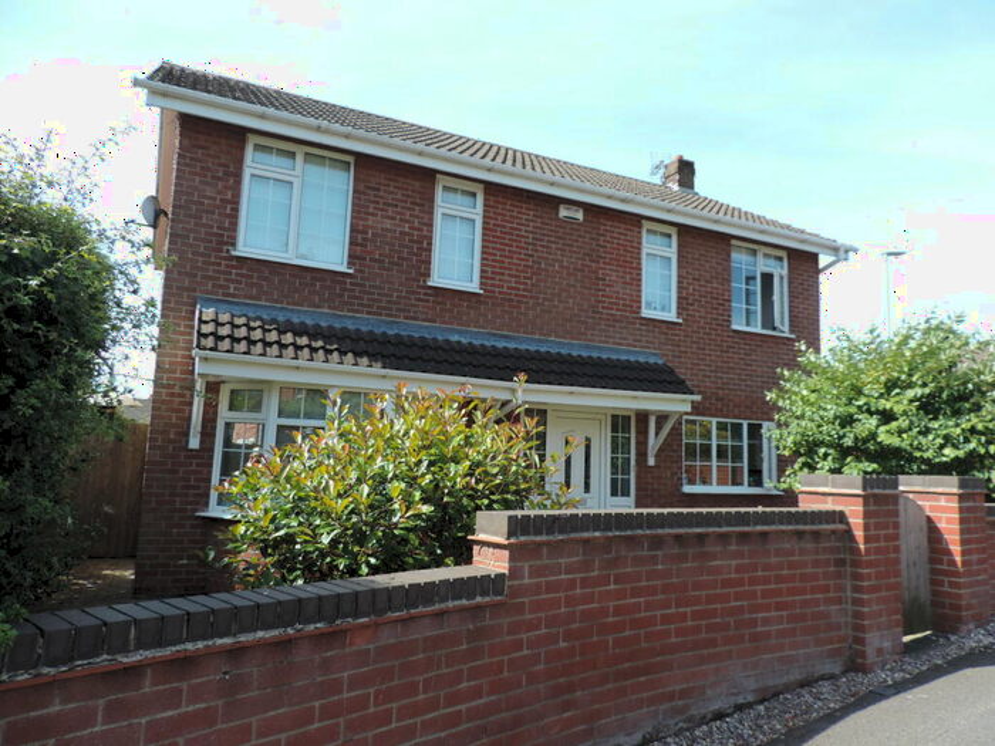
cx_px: 498
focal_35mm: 24
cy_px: 373
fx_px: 690
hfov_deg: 71.6
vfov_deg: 56.8
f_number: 3
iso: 80
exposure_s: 1/400
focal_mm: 4.3
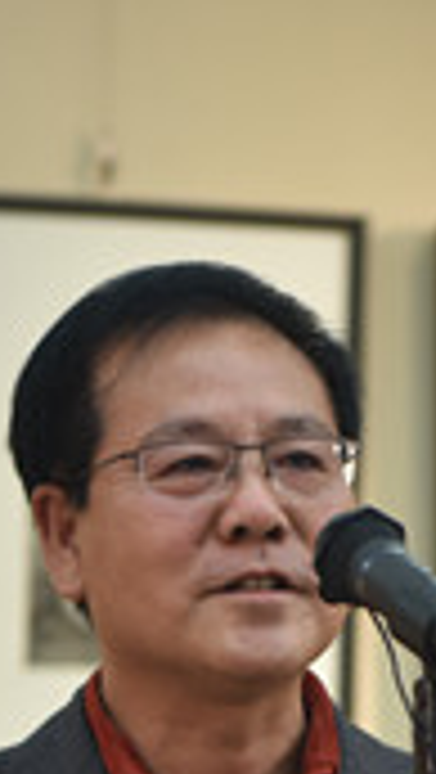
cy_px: 747
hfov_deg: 4.7
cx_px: 387
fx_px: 5251
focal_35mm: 256
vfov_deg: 8.4
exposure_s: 1/160
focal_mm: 70
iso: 400
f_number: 2.8
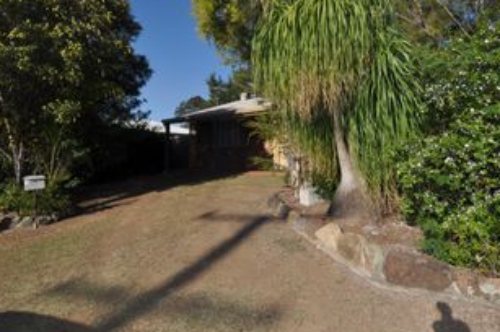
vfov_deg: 54.7
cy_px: 139
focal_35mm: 23
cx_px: 285
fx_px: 319
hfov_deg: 75.7
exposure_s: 1/200
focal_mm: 10
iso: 200
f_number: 13
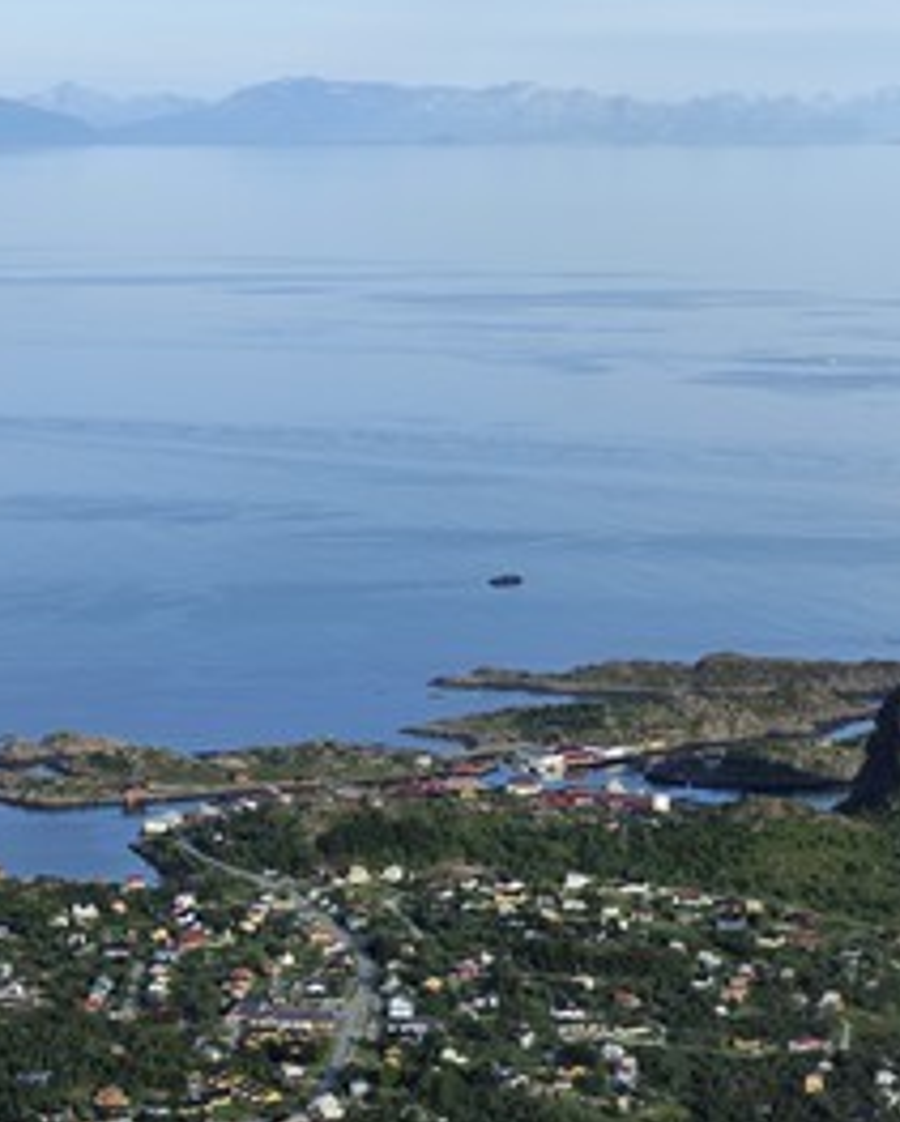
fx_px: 3889
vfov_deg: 16.4
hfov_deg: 13.1
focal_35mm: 117
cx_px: 164
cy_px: 542
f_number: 4
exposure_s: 1/1250
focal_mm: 52
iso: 100
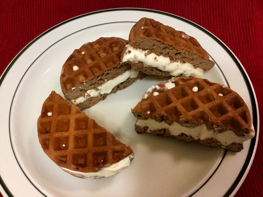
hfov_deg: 58.4
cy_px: 98
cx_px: 132
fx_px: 235
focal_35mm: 31
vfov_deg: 45.4
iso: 250
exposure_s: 1/24
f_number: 2.4
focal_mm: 3.3
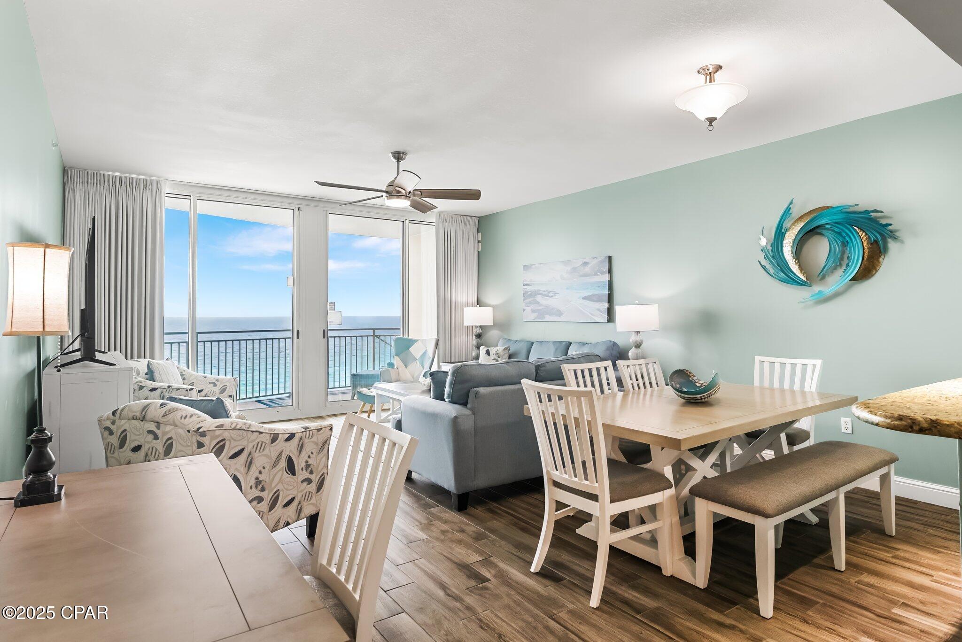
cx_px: 481
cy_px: 321
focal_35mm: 20
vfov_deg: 63.0
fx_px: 524
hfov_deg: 85.1
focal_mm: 19.6
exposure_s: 1/40
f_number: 8
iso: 12800
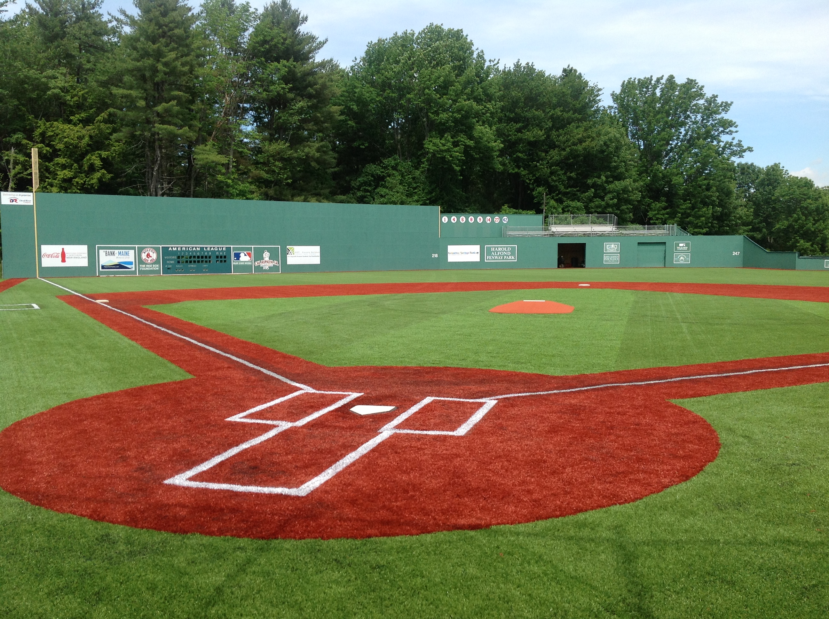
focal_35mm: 35
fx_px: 837
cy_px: 310
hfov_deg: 52.7
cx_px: 414
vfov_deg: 40.6
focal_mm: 4.28
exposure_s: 1/1439
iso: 50
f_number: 2.4
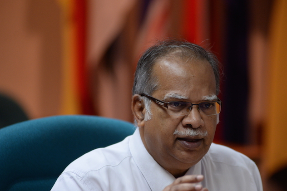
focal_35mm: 266
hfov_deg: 7.7
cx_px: 175
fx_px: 2120
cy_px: 123
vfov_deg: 5.2
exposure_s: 1/125
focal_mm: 200
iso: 1600
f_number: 2.8
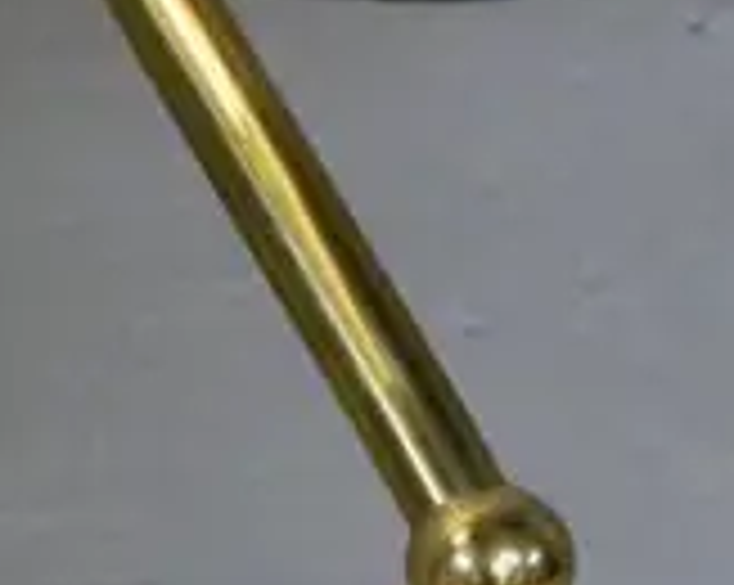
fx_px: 5858
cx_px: 698
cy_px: 342
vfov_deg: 5.7
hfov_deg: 7.1
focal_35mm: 270
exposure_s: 1/160
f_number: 5.6
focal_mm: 22
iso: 3200
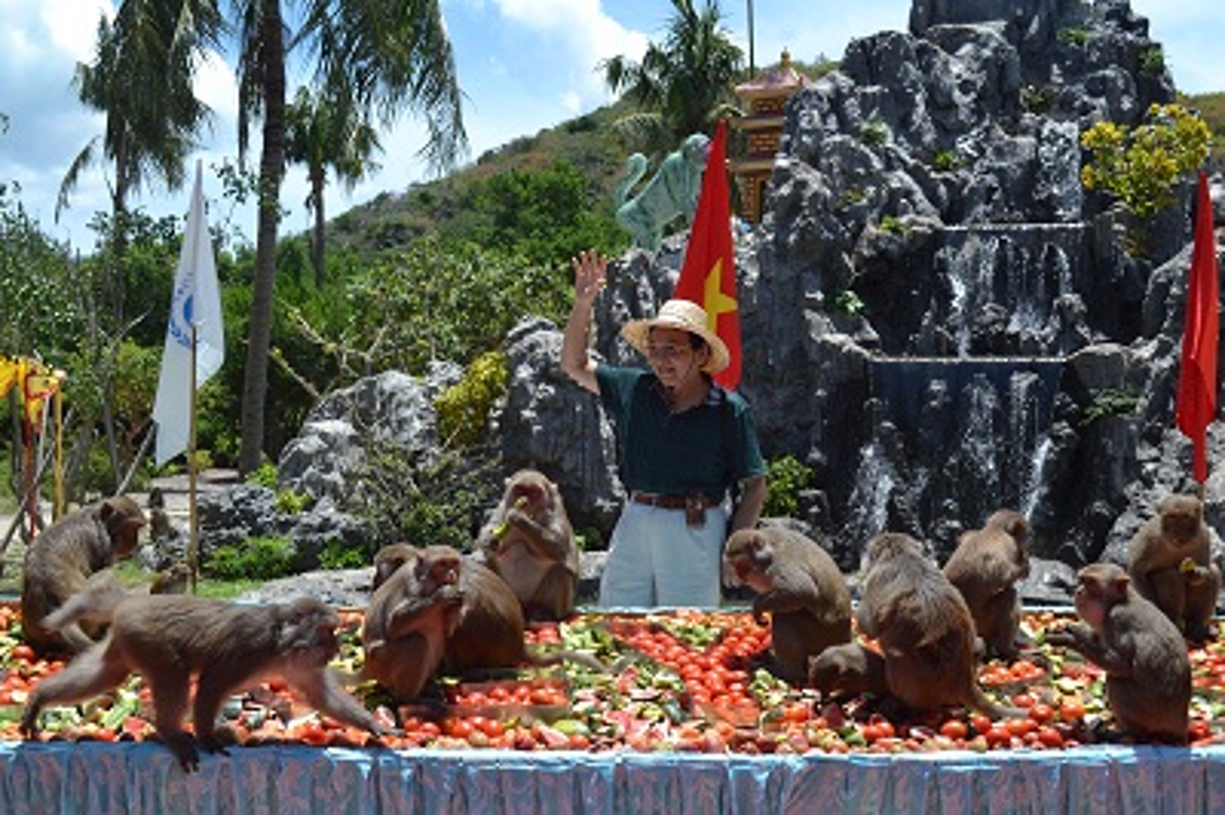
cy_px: 408
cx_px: 612
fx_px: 1530
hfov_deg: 43.6
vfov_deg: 29.8
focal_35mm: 45
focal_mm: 30
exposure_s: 1/250
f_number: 8
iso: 200
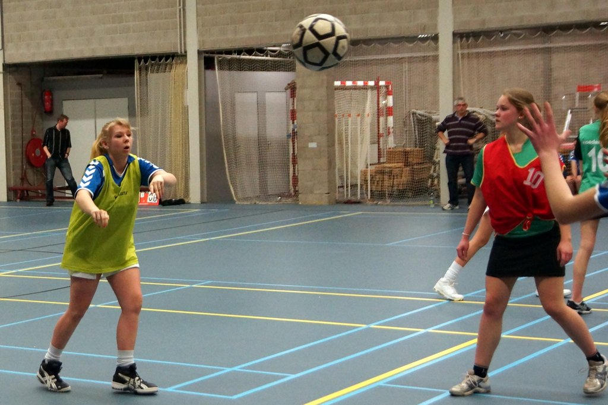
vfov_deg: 31.9
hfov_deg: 46.4
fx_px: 709
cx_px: 304
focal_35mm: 42
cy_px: 202
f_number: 2.8
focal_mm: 28
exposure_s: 1/320
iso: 1600
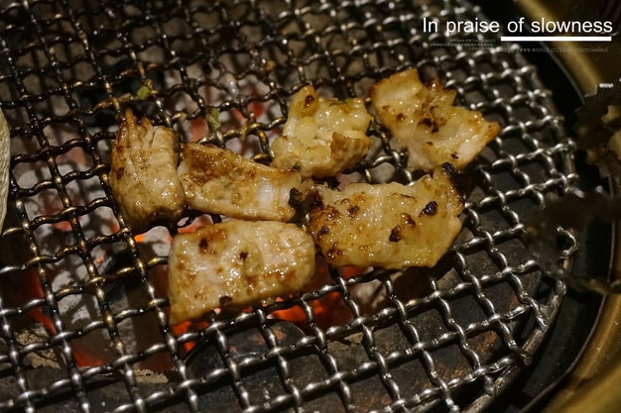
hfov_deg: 41.5
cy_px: 205
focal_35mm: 48
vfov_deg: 28.3
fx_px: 819
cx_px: 310
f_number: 5
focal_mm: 31
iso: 3200
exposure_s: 1/40
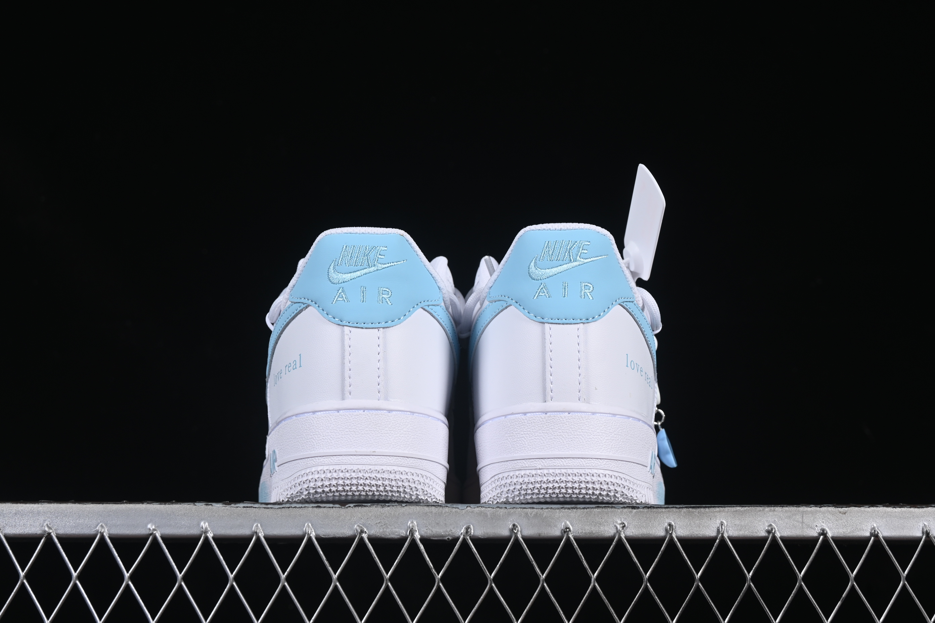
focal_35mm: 75
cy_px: 312
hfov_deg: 27.0
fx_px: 1948
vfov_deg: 18.2
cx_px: 468
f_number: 8
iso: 160
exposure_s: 1/80
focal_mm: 50
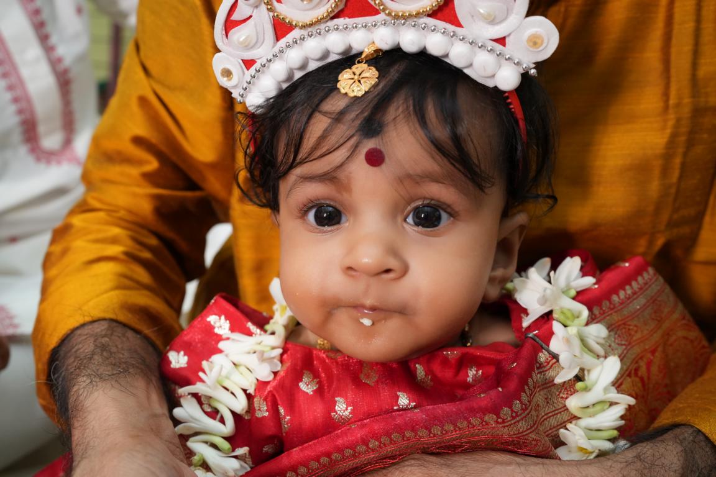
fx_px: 696
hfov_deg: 54.4
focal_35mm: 35
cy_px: 238
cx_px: 358
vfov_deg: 37.9
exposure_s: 1/125
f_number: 5.6
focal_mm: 35
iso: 2500
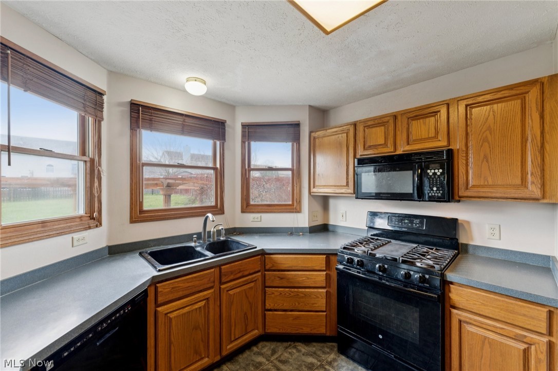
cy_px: 186
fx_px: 217
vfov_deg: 81.2
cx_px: 279
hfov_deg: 104.3
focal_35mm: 14
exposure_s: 1/25
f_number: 5.6
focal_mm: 14
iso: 200
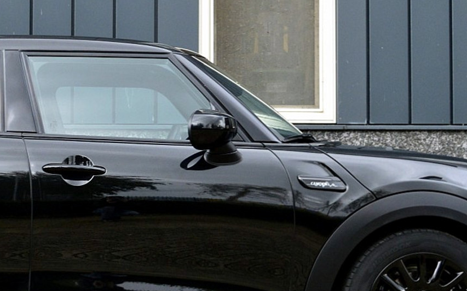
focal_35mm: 79
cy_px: 152
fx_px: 1007
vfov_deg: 16.5
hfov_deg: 25.6
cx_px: 90
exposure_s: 1/60
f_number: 8
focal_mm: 23
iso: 800
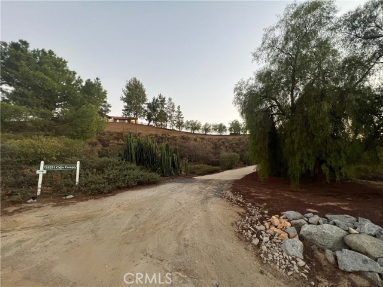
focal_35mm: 13
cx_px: 192
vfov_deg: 89.9
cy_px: 144
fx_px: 144
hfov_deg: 106.2
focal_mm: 1.57
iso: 250
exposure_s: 1/99
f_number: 1.8
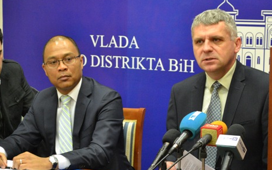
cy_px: 97
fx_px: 741
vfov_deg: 13.1
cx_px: 104
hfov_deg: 20.7
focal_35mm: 100
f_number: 5.6
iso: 3200
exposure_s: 1/50
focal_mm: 48
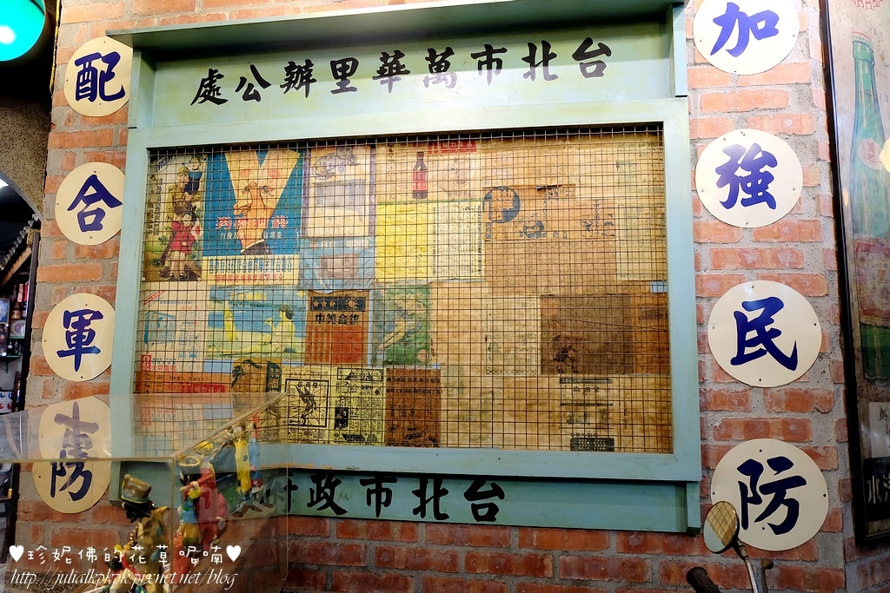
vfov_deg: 53.1
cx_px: 445
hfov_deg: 73.7
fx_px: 593
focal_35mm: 24
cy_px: 296
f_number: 3.5
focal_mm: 16
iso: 1000
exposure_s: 1/30
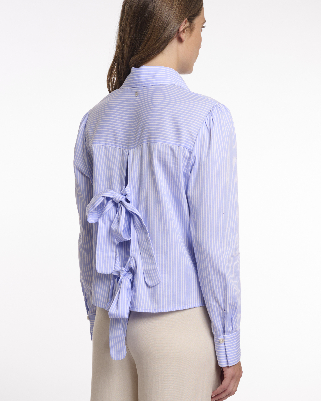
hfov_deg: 21.9
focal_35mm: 70
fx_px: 831
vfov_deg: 27.1
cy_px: 192
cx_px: 160
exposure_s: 1/160
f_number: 8
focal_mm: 62
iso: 125
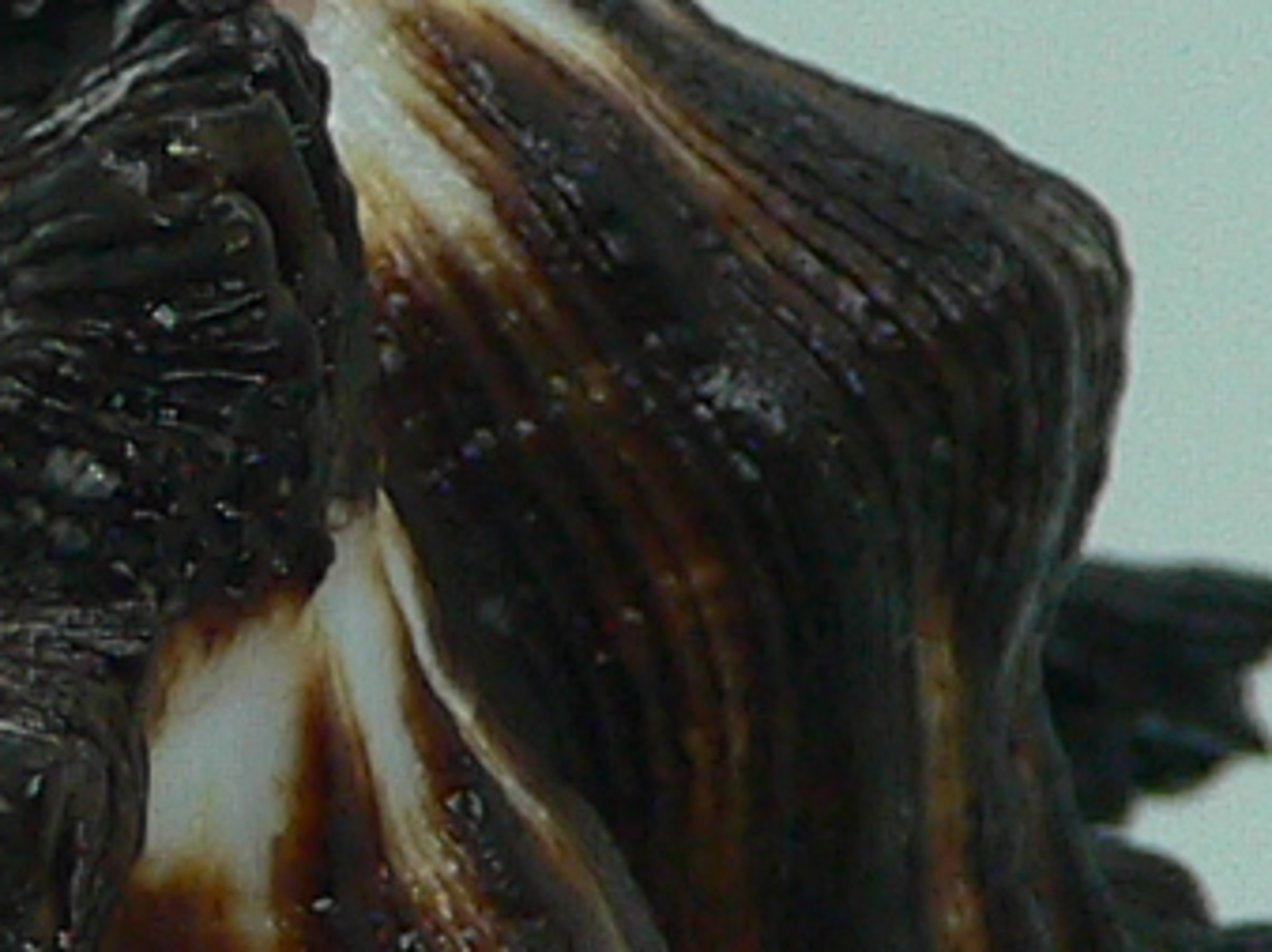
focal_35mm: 209
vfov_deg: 7.1
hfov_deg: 9.4
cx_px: 64
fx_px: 7674
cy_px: 903
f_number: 2.8
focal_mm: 4.6
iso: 100
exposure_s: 1/60
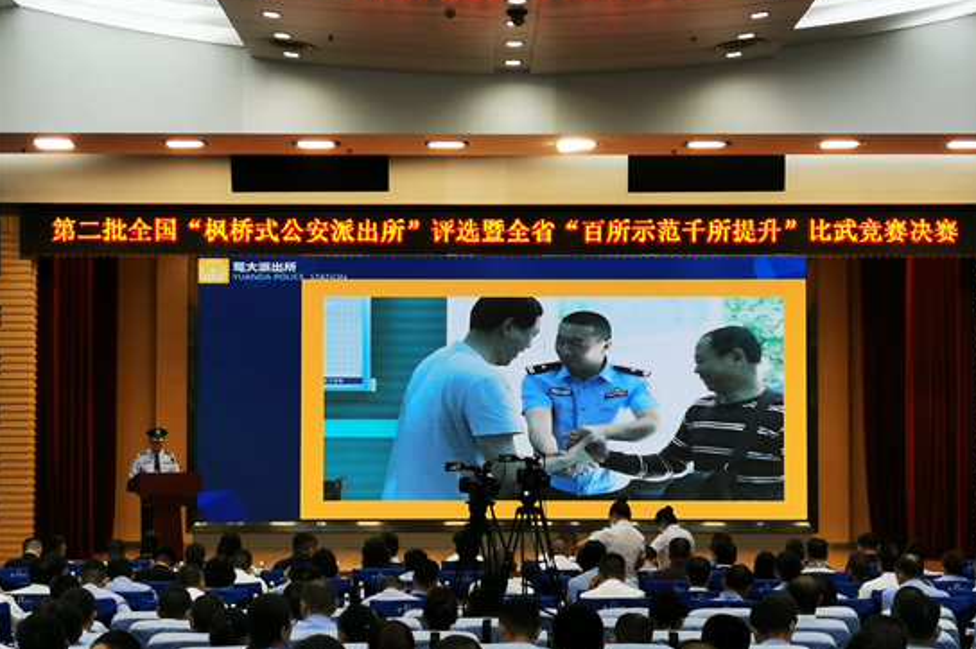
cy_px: 342
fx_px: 2195
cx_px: 490
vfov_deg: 16.8
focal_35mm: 81
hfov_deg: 25.1
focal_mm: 5.56
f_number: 1.6
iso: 80
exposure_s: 1/100
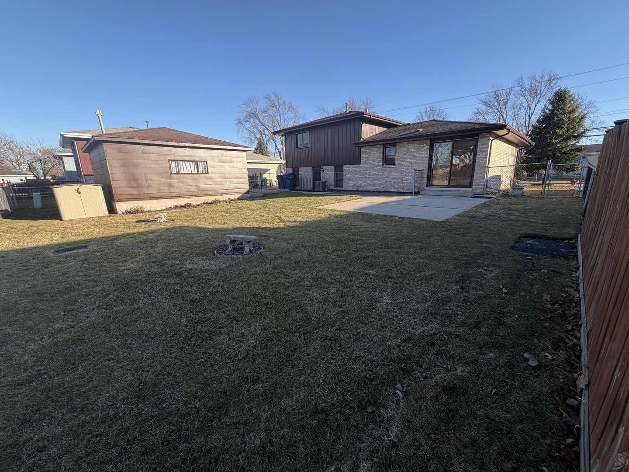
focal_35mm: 14
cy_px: 236
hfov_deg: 102.1
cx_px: 314
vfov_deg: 85.7
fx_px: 254
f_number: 2.2
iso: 40
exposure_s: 1/518
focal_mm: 2.22
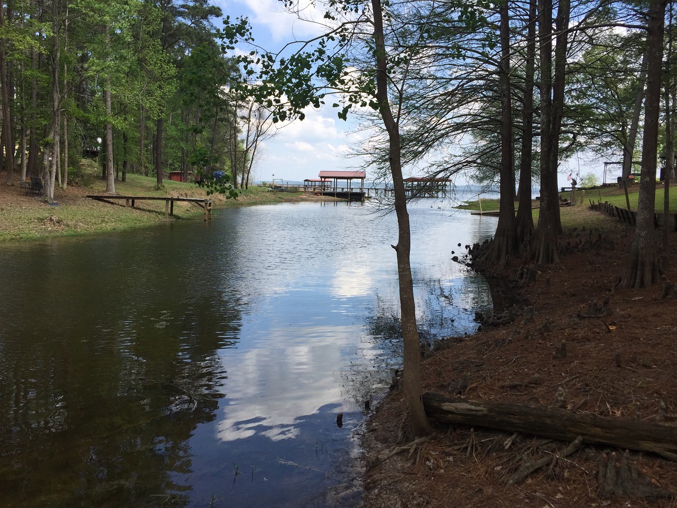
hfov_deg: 61.7
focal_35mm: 29
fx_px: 567
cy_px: 254
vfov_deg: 48.2
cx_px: 338
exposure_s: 1/1130
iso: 32
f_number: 2.2
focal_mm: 4.15
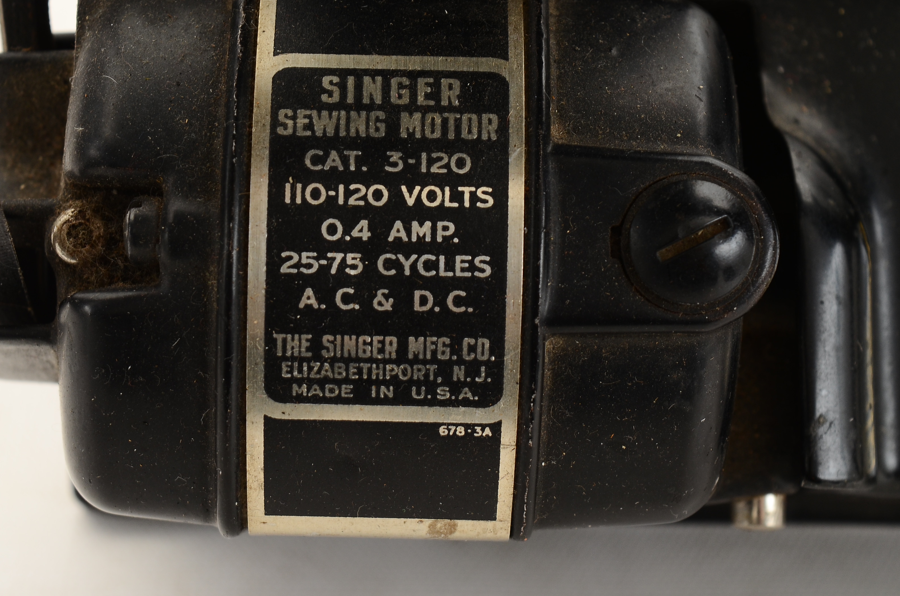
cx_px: 385
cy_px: 273
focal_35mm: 97
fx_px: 2410
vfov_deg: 14.1
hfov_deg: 21.1
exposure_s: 1/80
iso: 250
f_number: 10
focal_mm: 55
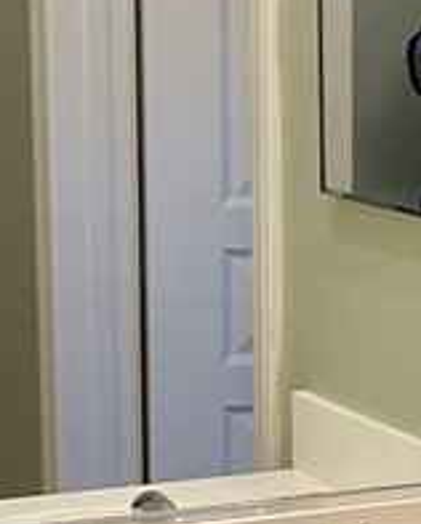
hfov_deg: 9.7
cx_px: 893
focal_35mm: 147
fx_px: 2286
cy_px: 436
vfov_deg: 13.0
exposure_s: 1/60
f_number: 1.8
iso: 80
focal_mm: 3
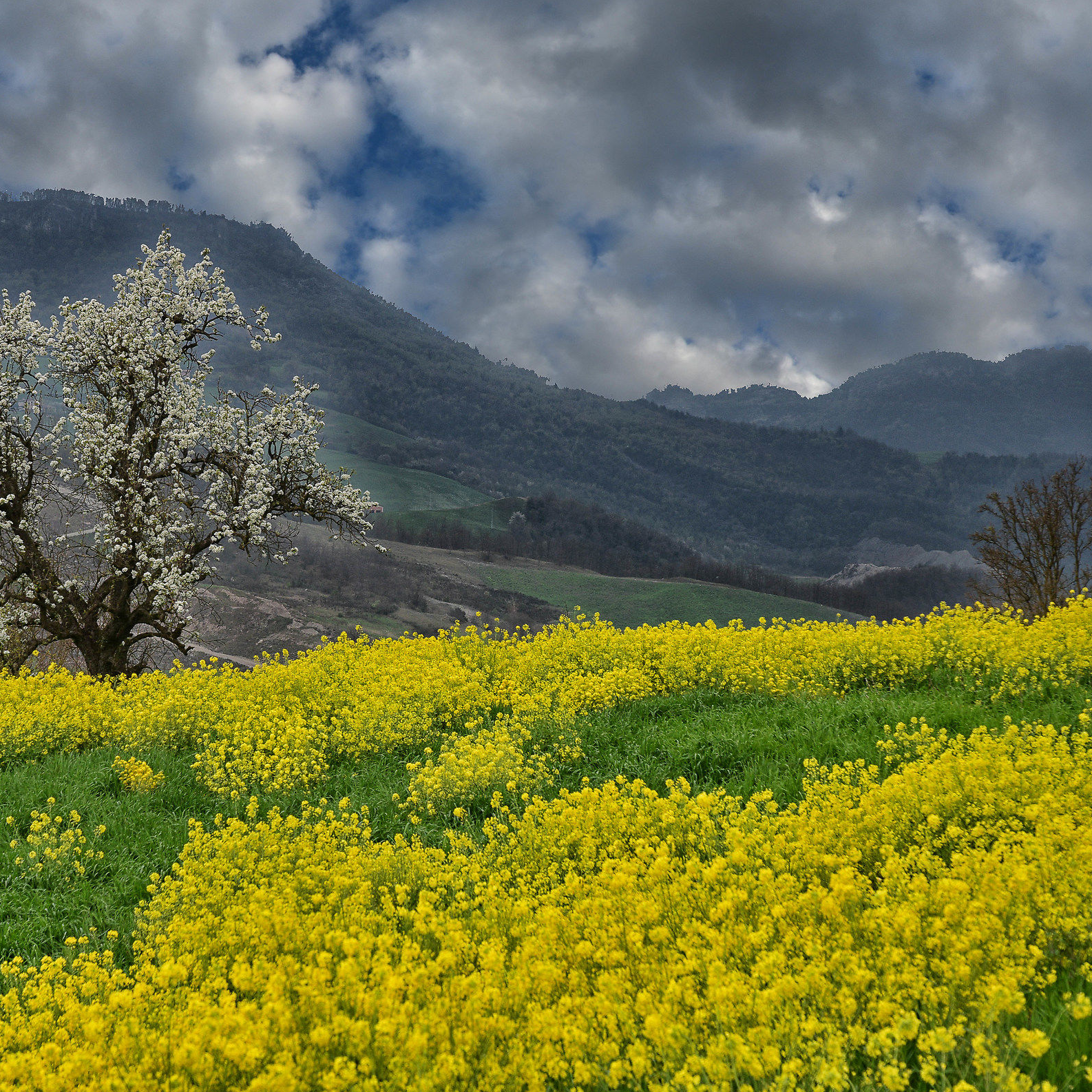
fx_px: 4818
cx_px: 335
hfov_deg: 12.9
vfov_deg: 12.9
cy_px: 545
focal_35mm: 135
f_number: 9
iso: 200
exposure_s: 1/60
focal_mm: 70
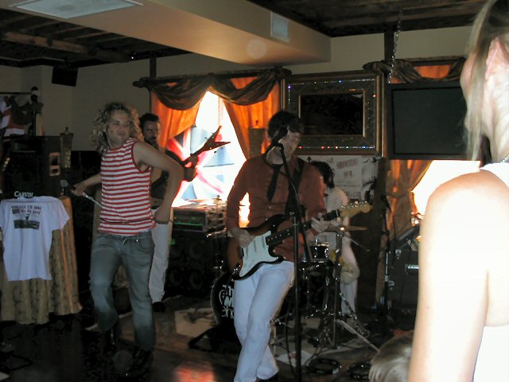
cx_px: 254
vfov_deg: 38.7
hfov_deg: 50.1
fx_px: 544
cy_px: 191
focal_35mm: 37
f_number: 2.7
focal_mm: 5.6
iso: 100
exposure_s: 1/30
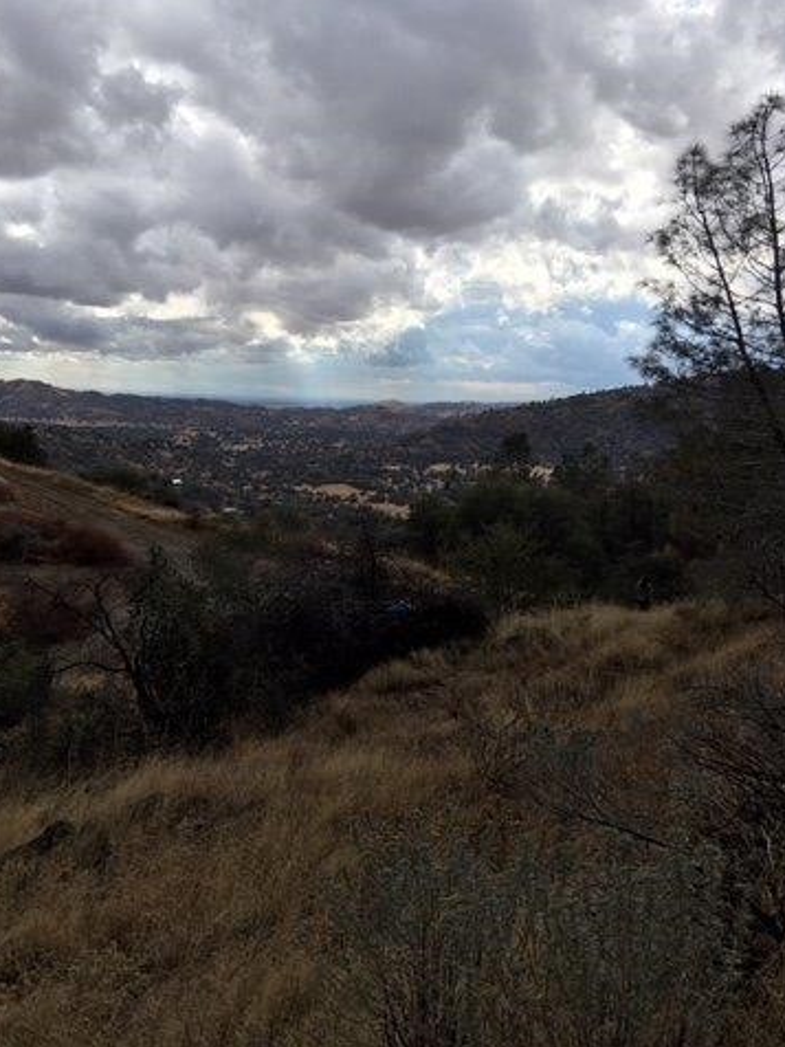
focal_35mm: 39
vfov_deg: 47.9
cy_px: 524
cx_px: 339
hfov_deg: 36.8
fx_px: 1179
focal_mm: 4.15
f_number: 2.2
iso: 25
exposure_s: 1/1425
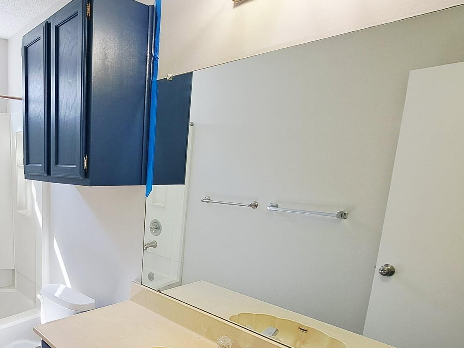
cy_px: 243
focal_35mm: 24
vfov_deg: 55.1
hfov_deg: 65.0
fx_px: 322
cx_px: 90
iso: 50
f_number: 2.2
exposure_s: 1/60
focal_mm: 1.74
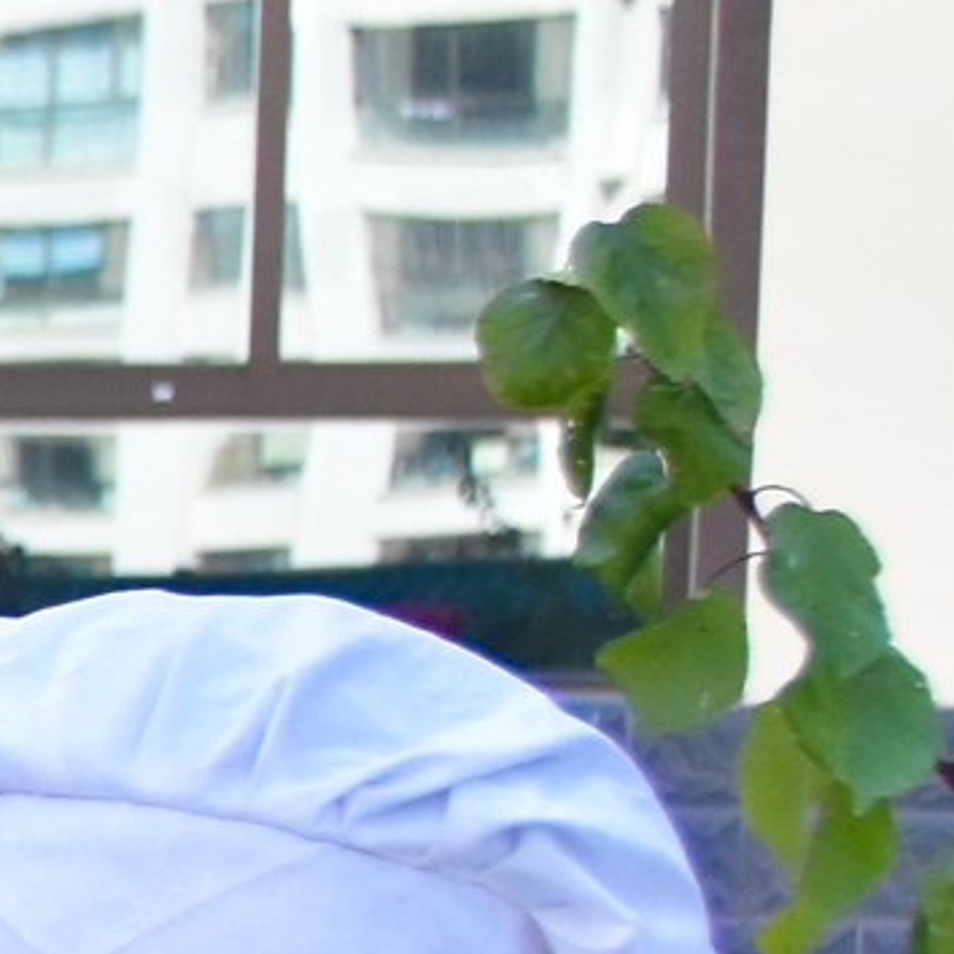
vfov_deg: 8.0
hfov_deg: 6.9
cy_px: 1391
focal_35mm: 216
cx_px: -2380
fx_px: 6735
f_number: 4
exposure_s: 1/1600
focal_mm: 20
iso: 1000
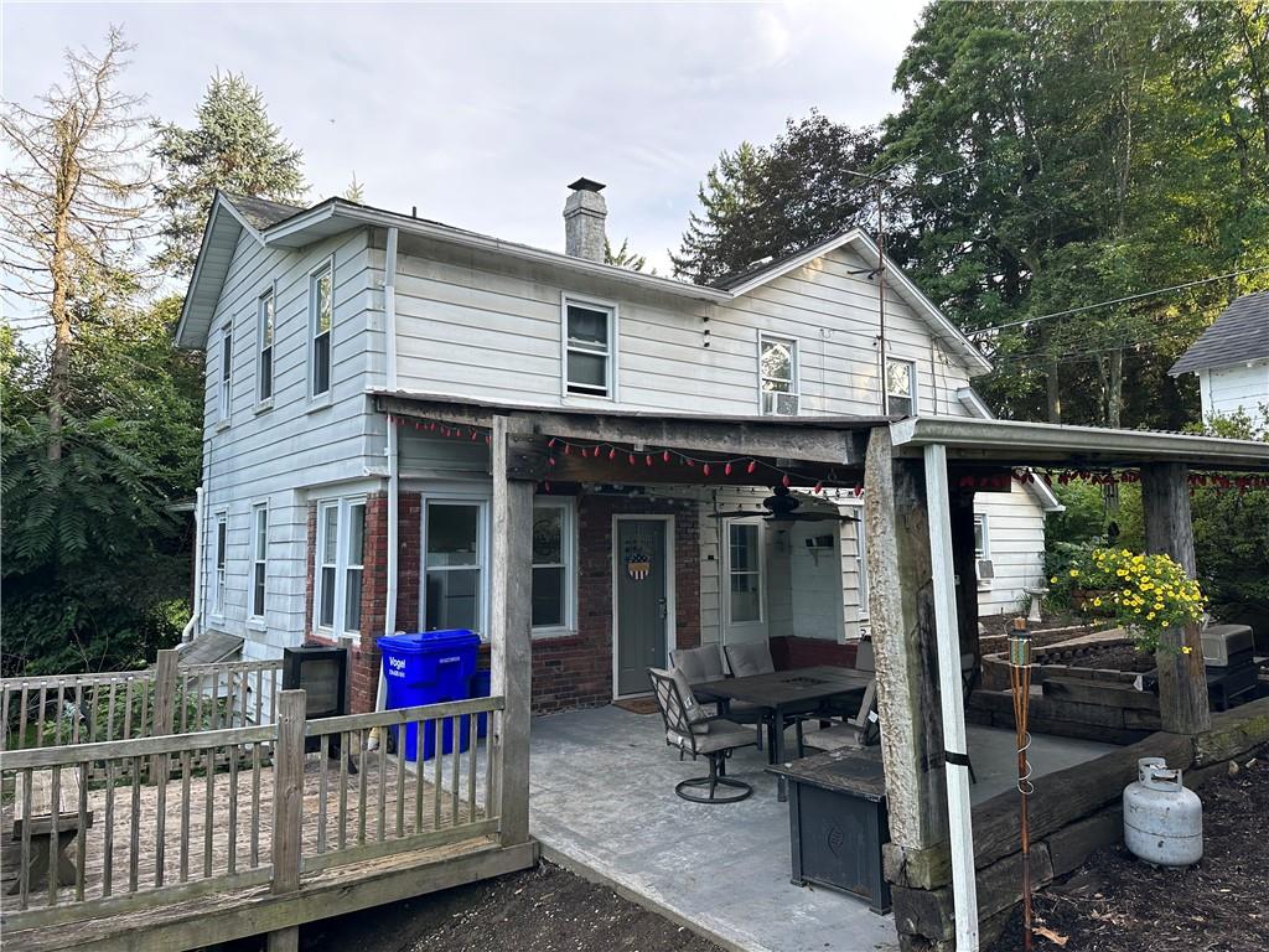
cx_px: 634
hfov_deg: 71.6
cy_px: 476
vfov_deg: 56.8
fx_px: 880
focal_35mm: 24
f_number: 1.78
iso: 80
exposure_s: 1/659
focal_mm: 6.86
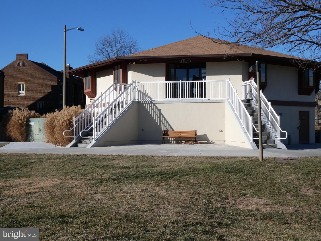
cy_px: 120
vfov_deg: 30.9
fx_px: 436
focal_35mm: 47
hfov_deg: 40.4
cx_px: 160
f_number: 4
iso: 80
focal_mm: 8.4
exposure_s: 1/1000
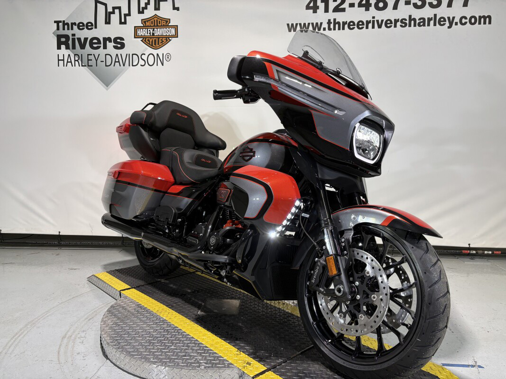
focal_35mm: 26
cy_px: 190
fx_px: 380
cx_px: 253
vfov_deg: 53.1
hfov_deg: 67.3
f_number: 1.6
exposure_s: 1/120
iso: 50
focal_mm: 5.96
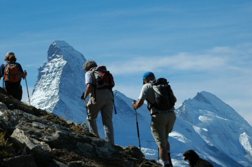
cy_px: 88
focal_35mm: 177
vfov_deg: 7.7
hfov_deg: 11.6
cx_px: 121
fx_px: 1237
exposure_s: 1/400
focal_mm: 100
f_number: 10
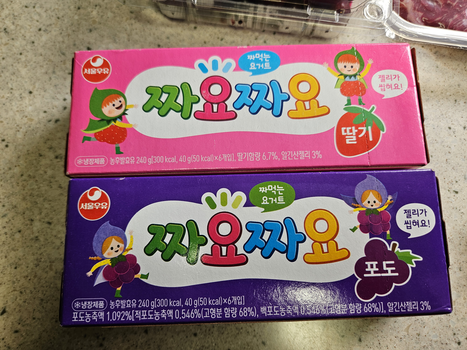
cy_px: 175
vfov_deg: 58.9
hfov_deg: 73.9
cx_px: 234
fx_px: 310
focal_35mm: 23
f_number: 1.8
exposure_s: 1/120
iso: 100
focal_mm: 5.4
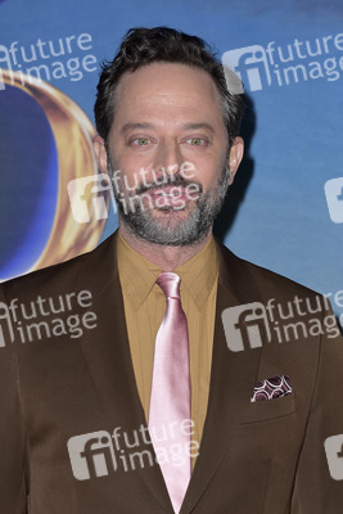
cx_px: 172
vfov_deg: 19.4
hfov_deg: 13.1
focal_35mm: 105
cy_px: 257
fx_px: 1499
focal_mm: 105
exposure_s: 1/250
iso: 320
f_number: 6.3
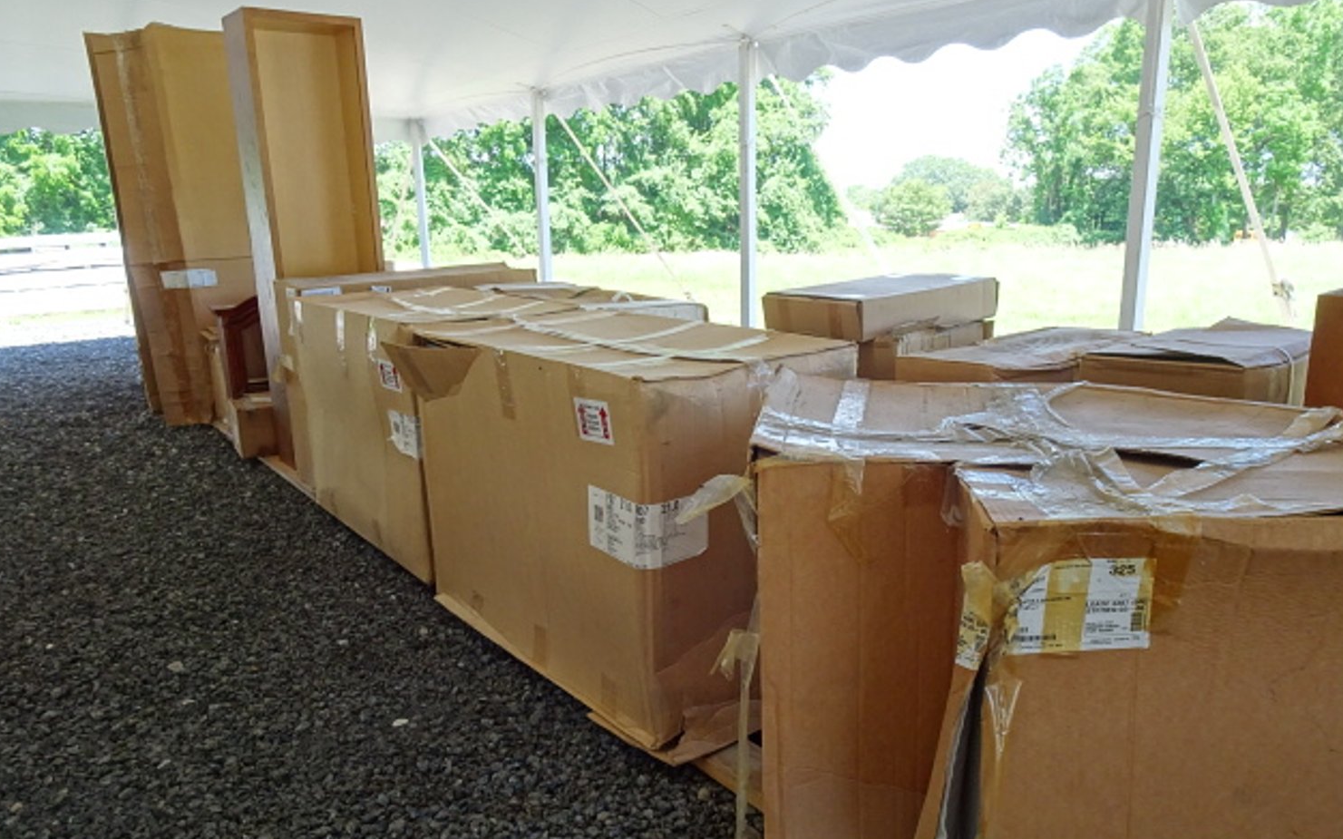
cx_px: 678
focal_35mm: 26
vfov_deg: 47.5
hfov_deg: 70.4
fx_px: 951
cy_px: 466
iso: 80
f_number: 3.5
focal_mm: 4.1
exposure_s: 1/40
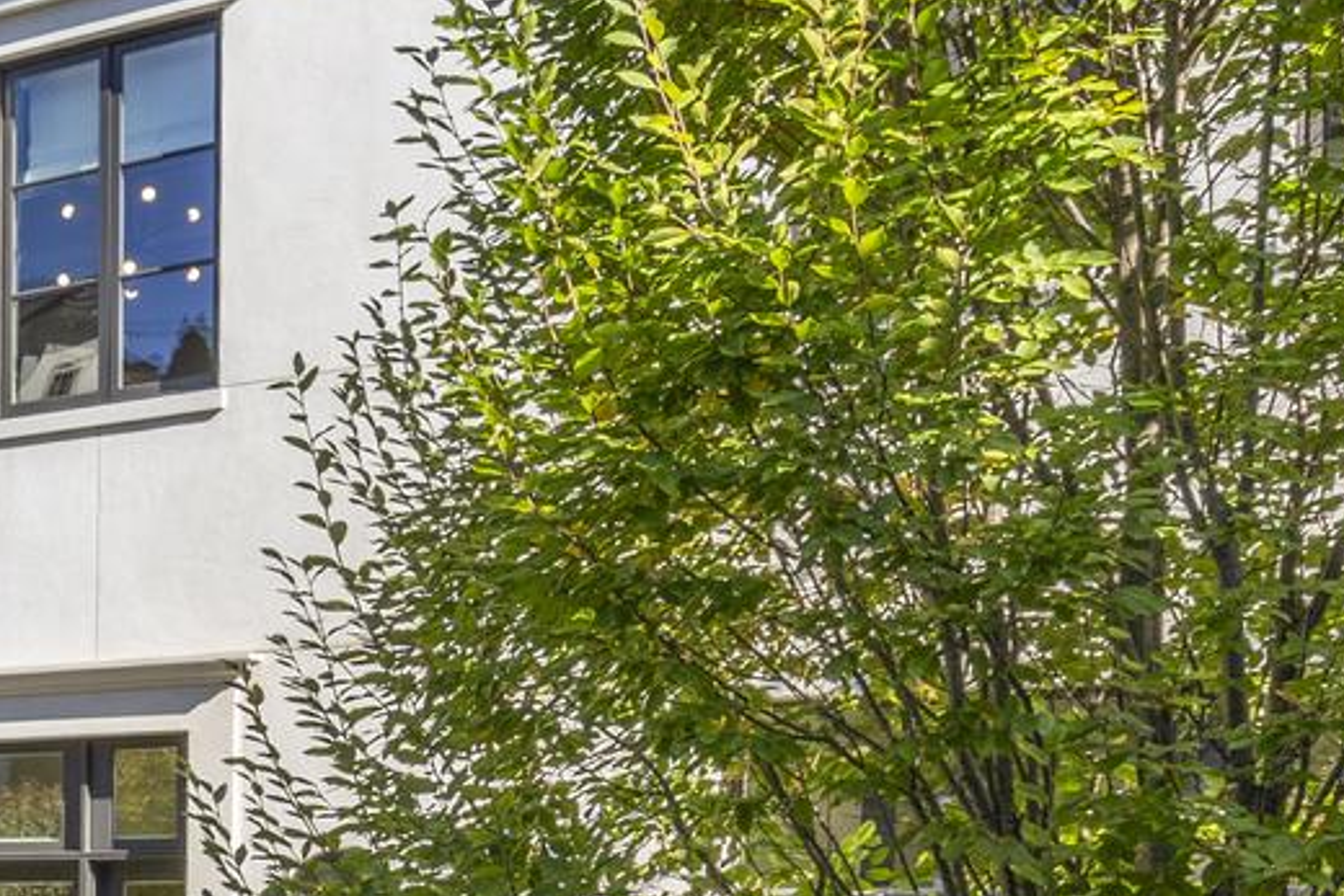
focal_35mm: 63
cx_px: -768
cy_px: 1450
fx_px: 2353
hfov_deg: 23.8
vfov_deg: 18.4
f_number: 8
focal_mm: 16
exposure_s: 1/320
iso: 500
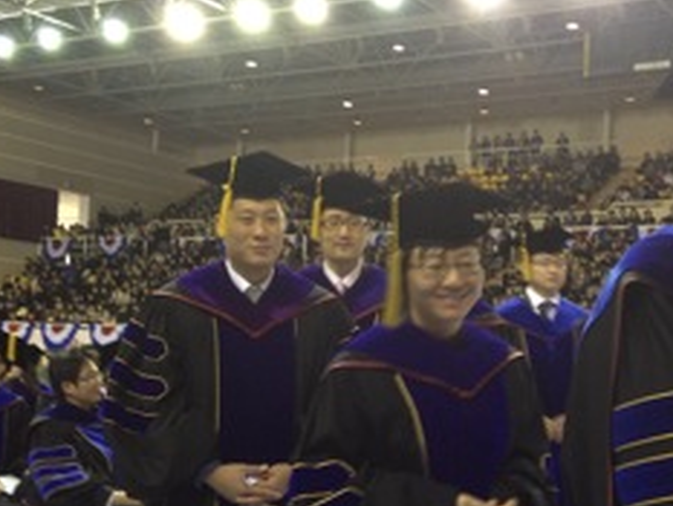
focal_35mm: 66
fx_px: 1284
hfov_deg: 29.3
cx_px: 410
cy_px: 333
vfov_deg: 22.2
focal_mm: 4.28
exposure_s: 1/20
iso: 100
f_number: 2.4
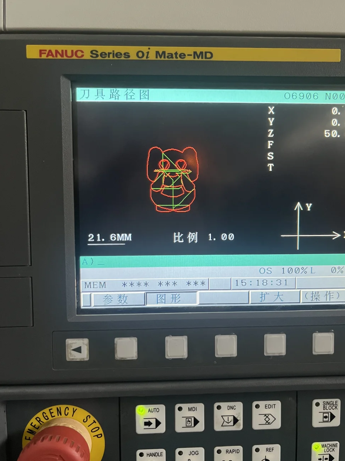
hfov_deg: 48.1
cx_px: 191
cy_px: 222
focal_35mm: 29
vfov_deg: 61.6
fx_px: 385
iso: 320
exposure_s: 1/50
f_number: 1.6
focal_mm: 5.1
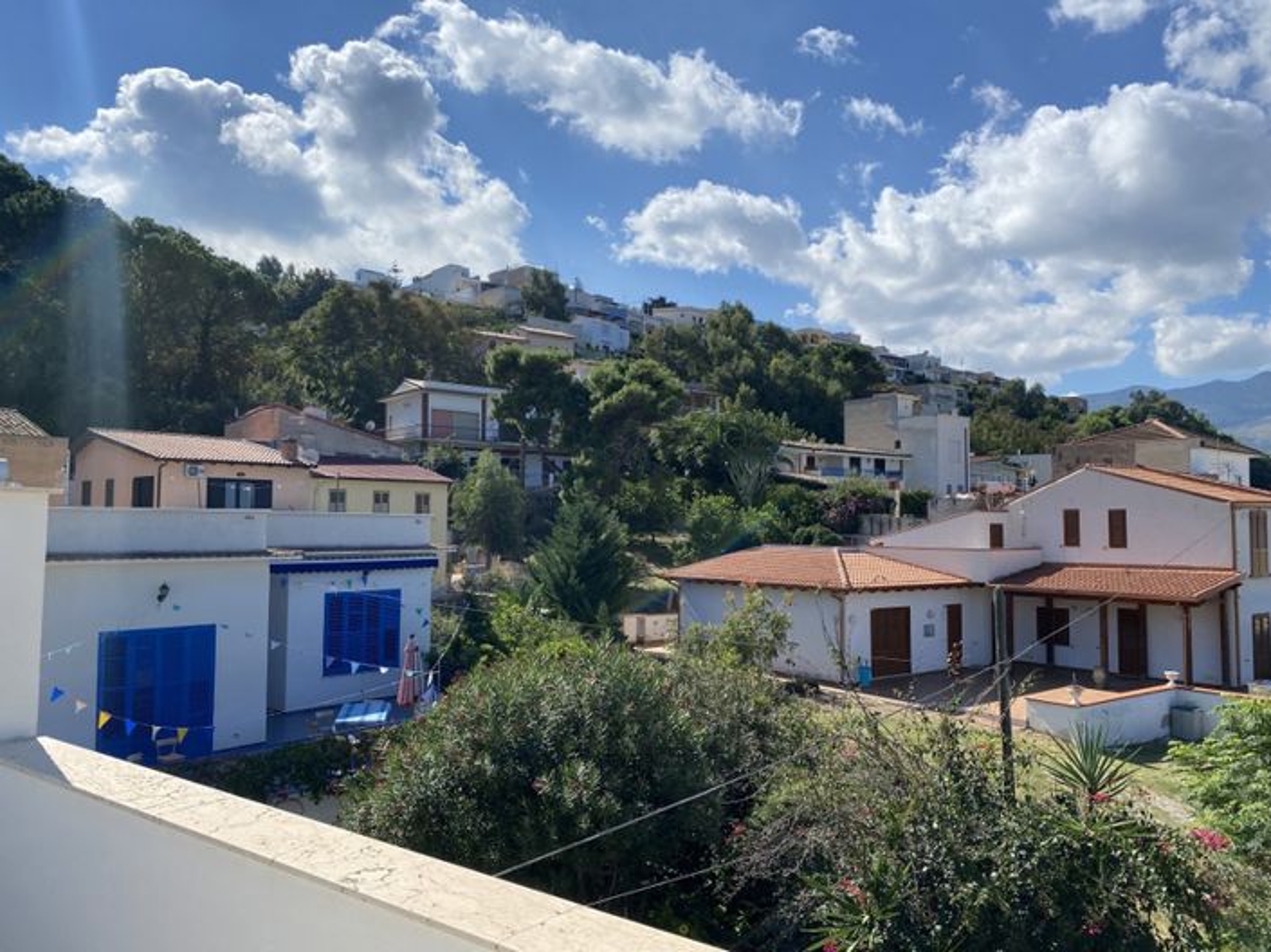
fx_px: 954
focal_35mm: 26
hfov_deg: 67.3
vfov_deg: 53.0
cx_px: 636
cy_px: 476
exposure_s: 1/5236
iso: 32
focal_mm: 4.25
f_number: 1.8
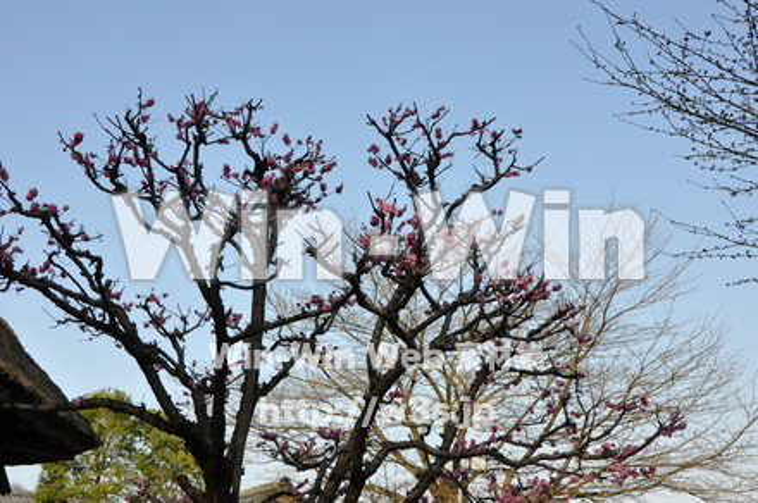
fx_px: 978
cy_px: 252
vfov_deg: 28.9
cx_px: 379
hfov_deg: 42.4
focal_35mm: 46
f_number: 9
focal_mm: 31
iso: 200
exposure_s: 1/320
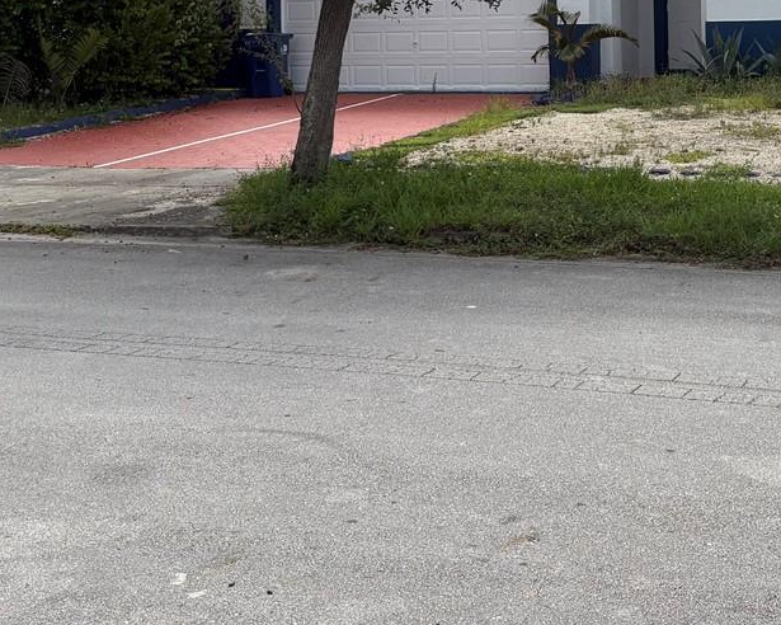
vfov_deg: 22.5
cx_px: 500
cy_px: 39
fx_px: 1526
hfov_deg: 28.6
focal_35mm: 66
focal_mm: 5.96
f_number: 1.6
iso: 64
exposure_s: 1/3448
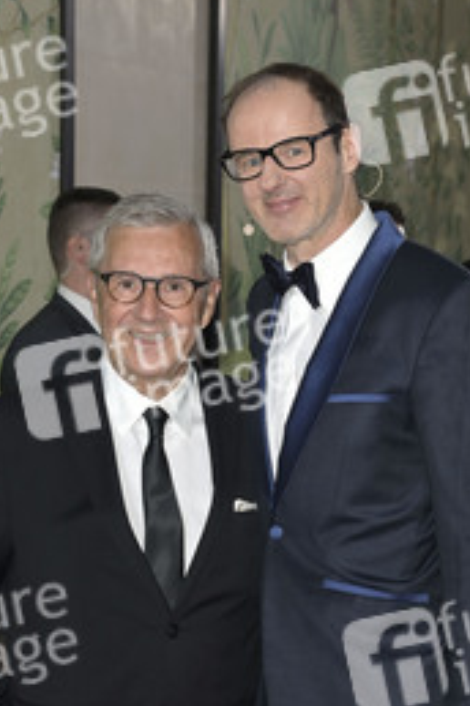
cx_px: 235
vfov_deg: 22.5
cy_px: 512
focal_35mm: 90
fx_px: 1762
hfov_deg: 15.2
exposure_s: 1/200
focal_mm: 58
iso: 640
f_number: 5.6
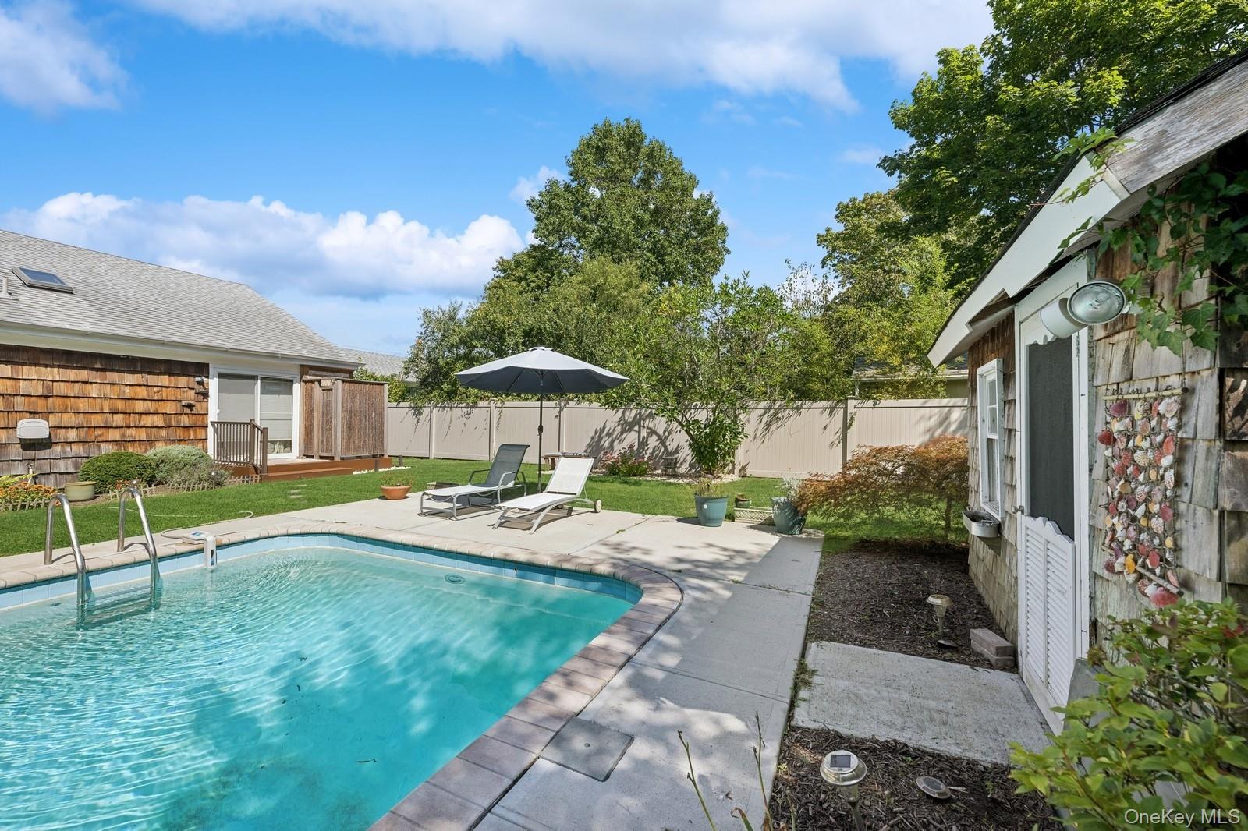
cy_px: 416
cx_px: 624
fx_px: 485
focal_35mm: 14
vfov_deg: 81.2
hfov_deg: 104.3
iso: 400
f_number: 8
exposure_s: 1/800
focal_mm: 14
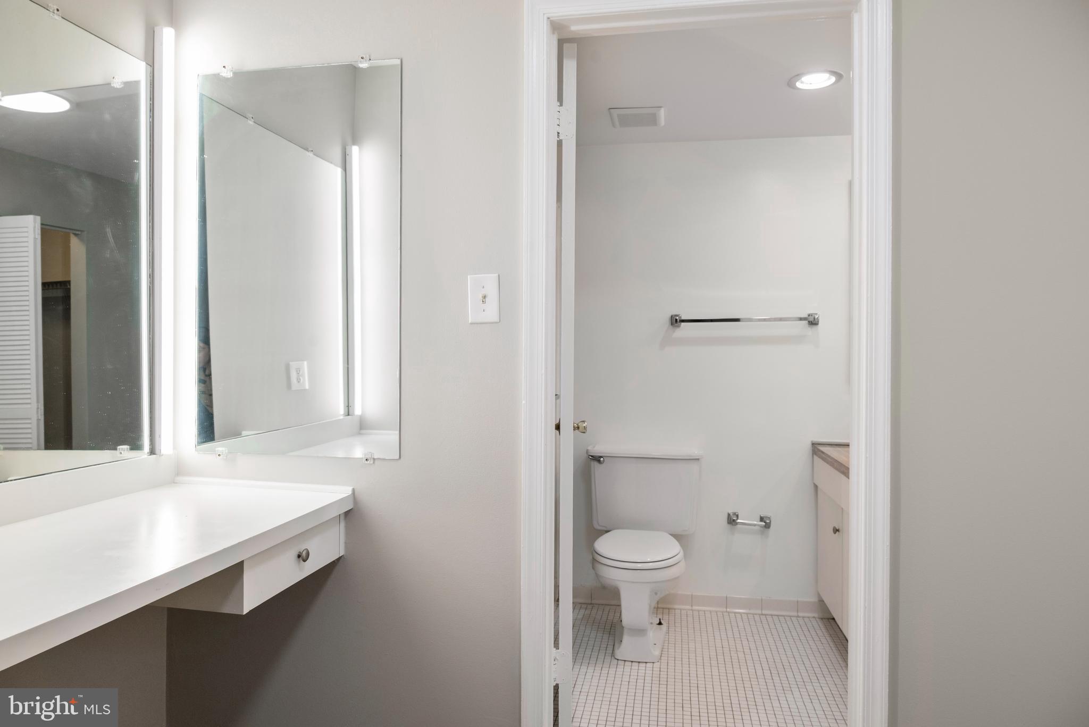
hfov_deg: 73.7
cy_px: 364
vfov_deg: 53.2
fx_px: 726
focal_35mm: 24
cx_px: 544
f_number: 7.1
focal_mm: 24
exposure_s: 1/30
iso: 320
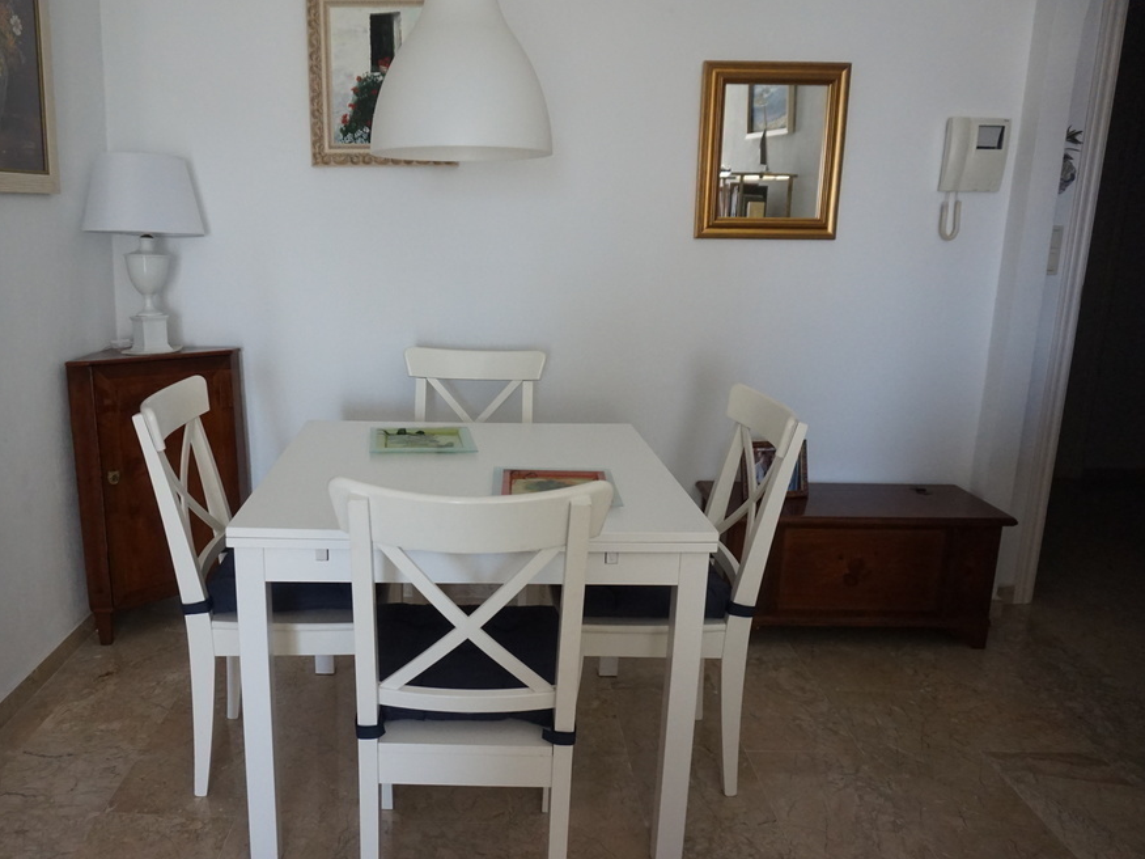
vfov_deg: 51.3
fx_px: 893
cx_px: 487
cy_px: 428
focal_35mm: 27
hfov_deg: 65.0
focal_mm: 16
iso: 1600
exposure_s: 1/160
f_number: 4
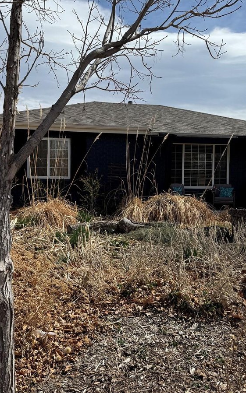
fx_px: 365
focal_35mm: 34
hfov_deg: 37.3
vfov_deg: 56.7
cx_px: 119
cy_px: 196
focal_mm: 6.76
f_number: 1.78
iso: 80
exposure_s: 1/5814
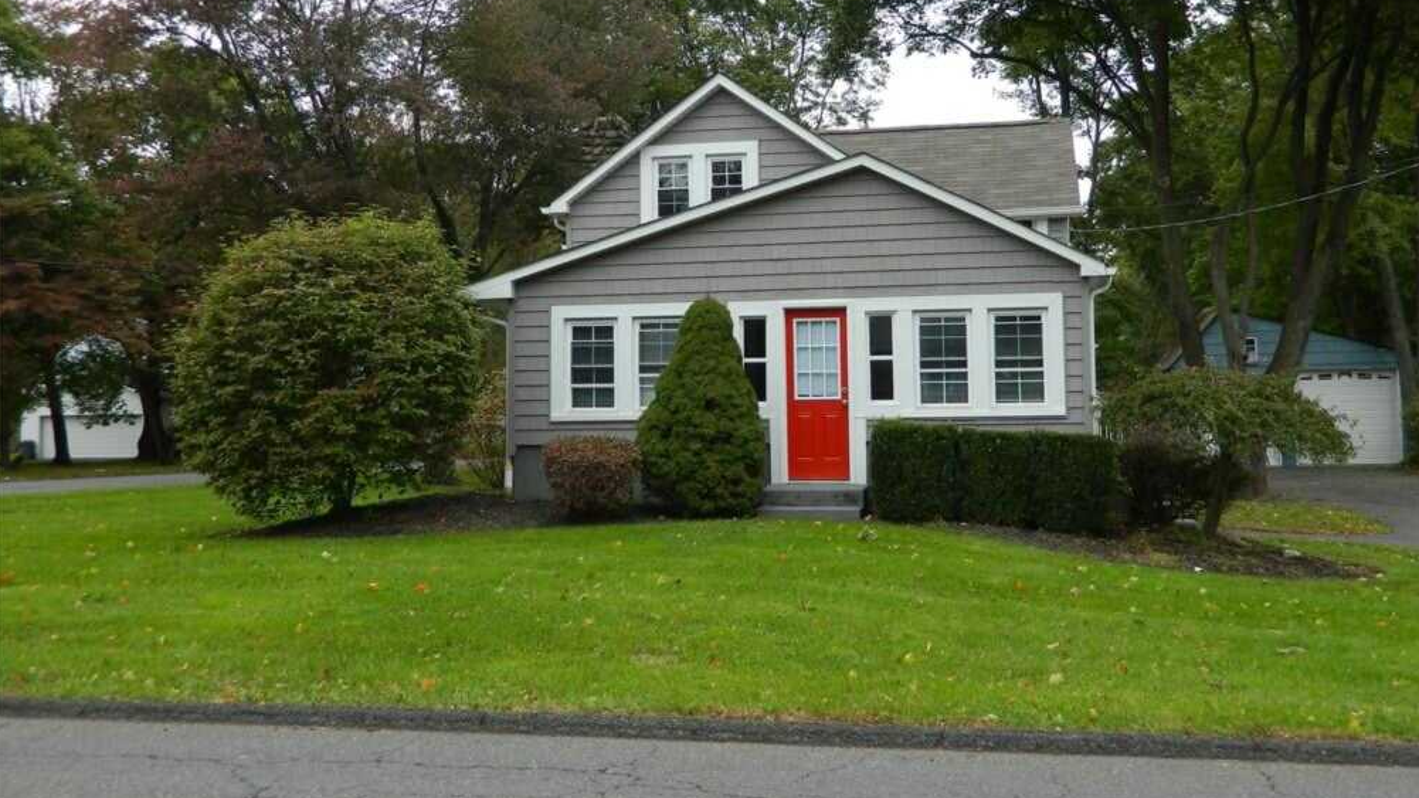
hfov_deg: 51.6
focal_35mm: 39
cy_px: 295
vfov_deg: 30.3
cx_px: 719
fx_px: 1467
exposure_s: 1/200
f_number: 3.3
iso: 80
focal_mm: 6.2
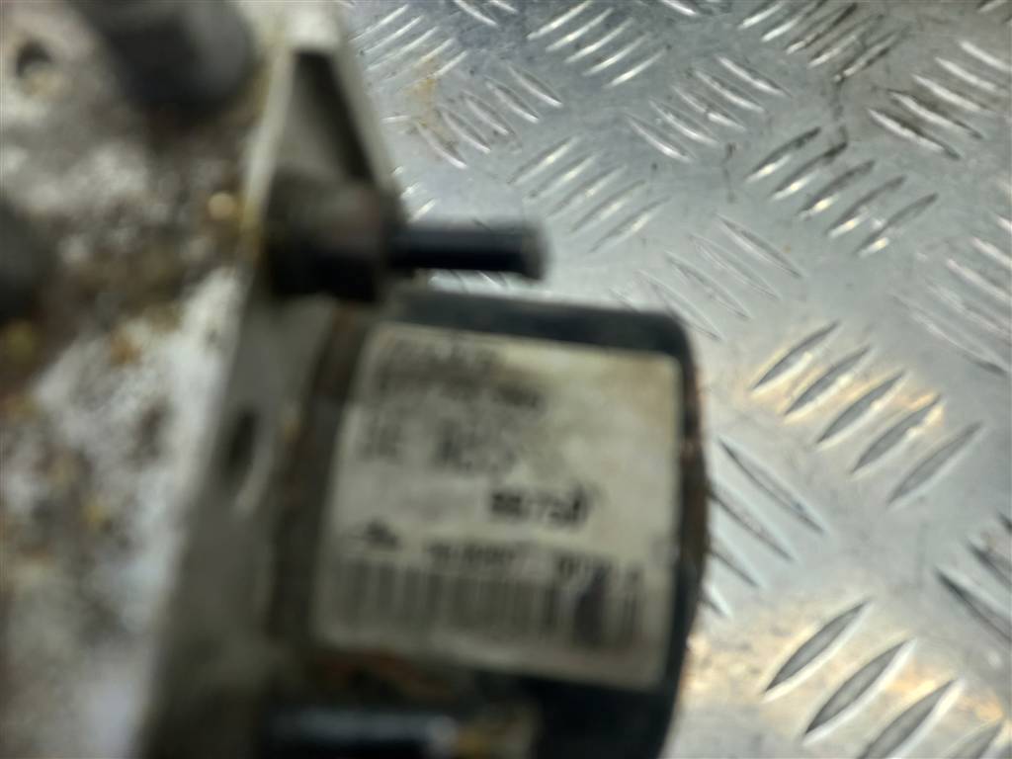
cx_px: 506
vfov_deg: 54.9
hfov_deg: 69.4
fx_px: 731
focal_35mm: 25
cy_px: 380
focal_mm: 4.6
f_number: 1.8
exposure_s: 1/50
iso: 64
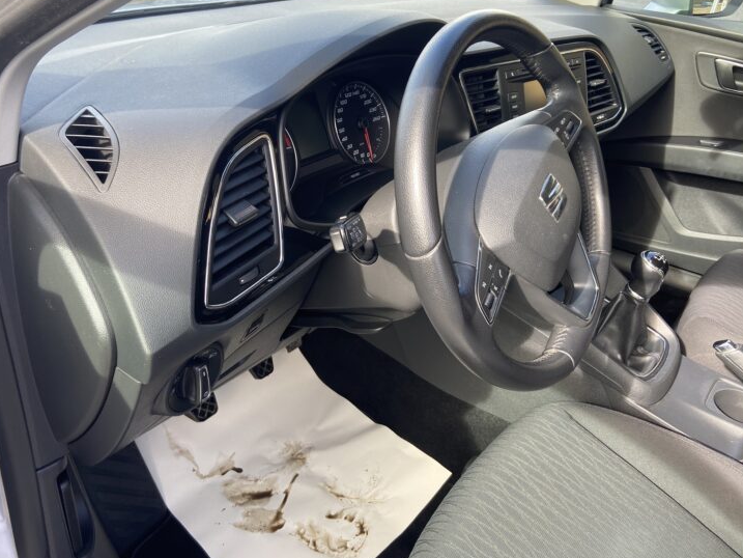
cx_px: 376
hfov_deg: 61.6
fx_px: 623
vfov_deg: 48.2
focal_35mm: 29
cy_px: 262
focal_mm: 4.25
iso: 32
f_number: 1.8
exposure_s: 1/121
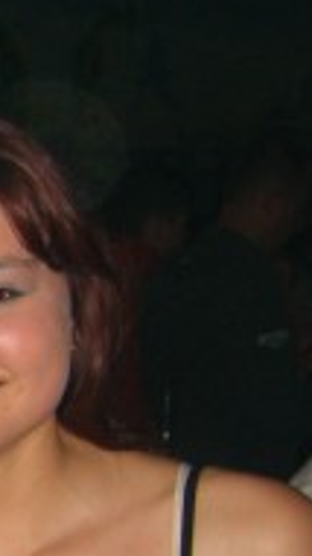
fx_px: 1918
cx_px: -446
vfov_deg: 16.1
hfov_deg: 8.5
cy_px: 585
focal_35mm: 130
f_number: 2.8
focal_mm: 7.9
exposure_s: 1/60
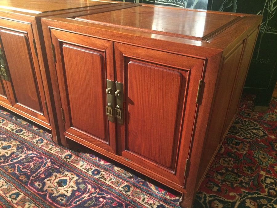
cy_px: 104
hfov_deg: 60.0
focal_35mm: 30
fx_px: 240
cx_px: 138
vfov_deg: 46.8
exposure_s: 1/24
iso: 320
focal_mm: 4.12
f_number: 2.2
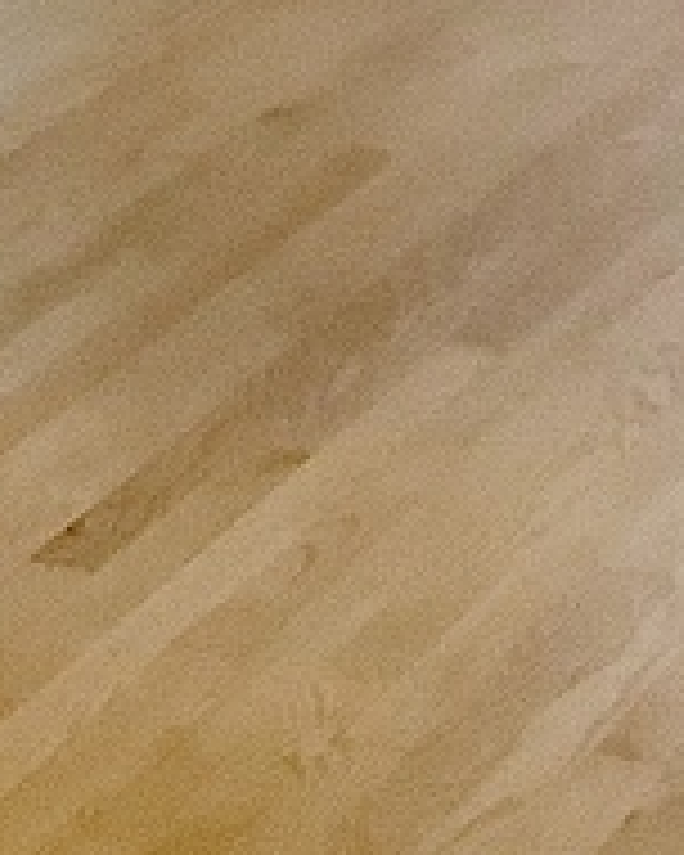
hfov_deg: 7.2
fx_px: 5441
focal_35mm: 215
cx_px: 140
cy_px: -1035
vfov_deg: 8.4
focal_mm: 3
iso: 200
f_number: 1.8
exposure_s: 1/40
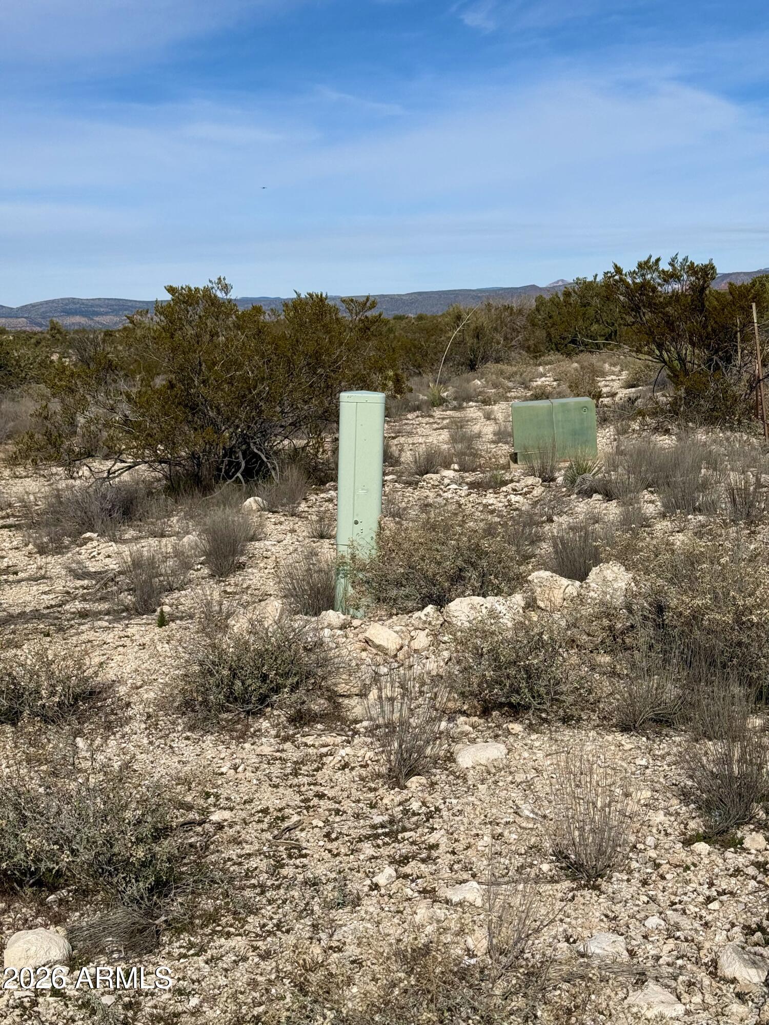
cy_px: 512
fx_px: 1422
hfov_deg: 30.3
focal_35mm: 48
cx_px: 384
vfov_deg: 39.7
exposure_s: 1/9901
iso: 64
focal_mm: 6.76
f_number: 1.78
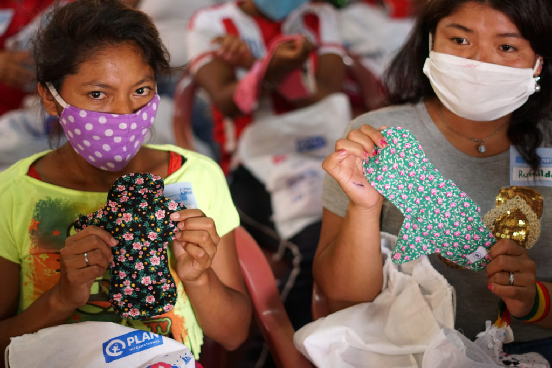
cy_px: 184
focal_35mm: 75
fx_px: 1150
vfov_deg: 18.2
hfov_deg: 27.0
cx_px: 276
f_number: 1.8
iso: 1000
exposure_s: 1/160
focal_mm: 50
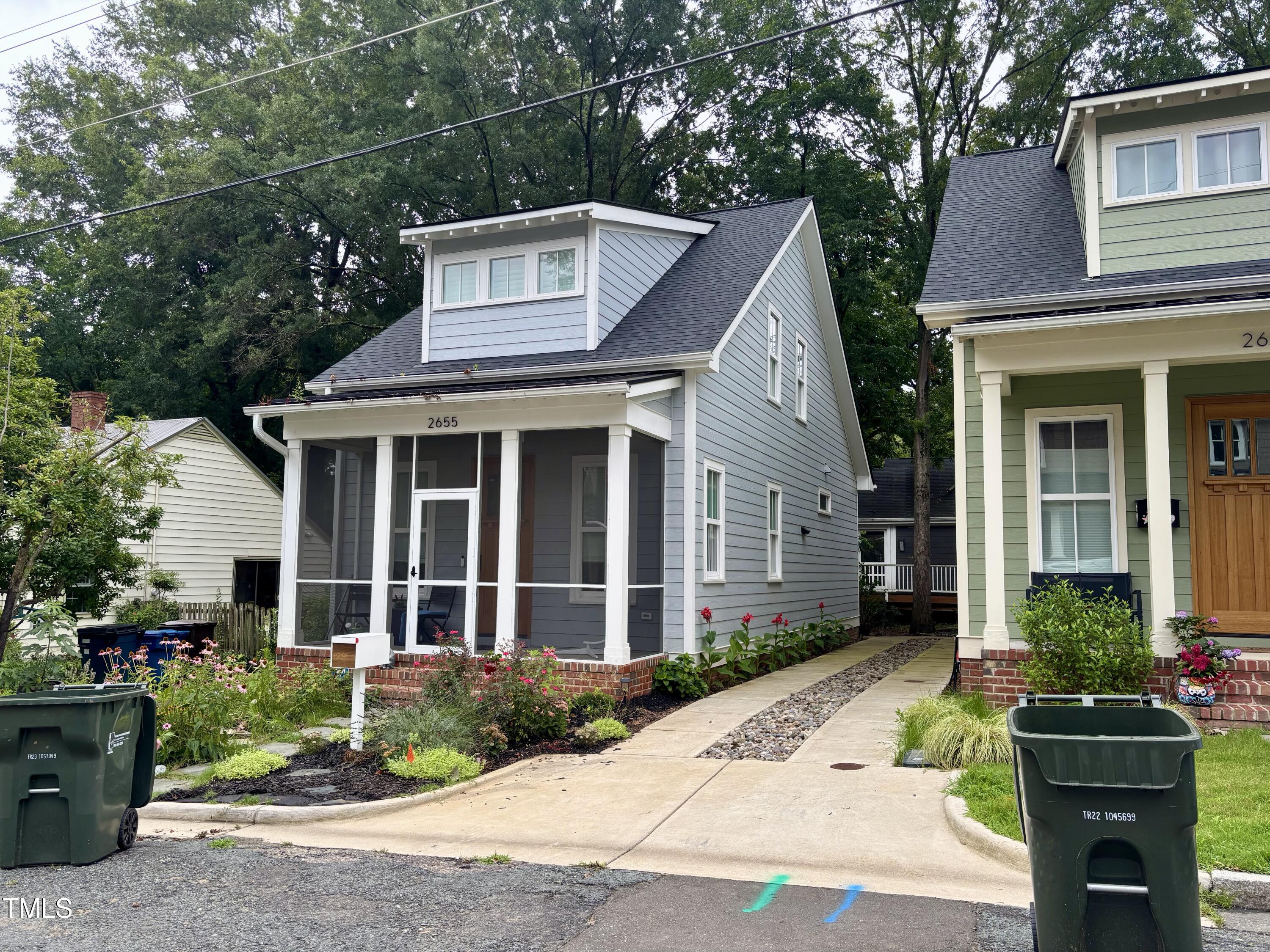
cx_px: 635
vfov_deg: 53.1
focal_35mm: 26
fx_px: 954
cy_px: 476
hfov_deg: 67.3
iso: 50
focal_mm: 5.96
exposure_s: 1/510
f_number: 1.6
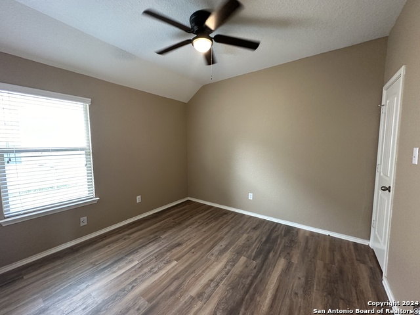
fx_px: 170
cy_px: 158
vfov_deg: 85.7
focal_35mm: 14
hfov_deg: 102.1
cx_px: 210
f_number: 2.2
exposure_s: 1/60
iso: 320
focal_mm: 2.22
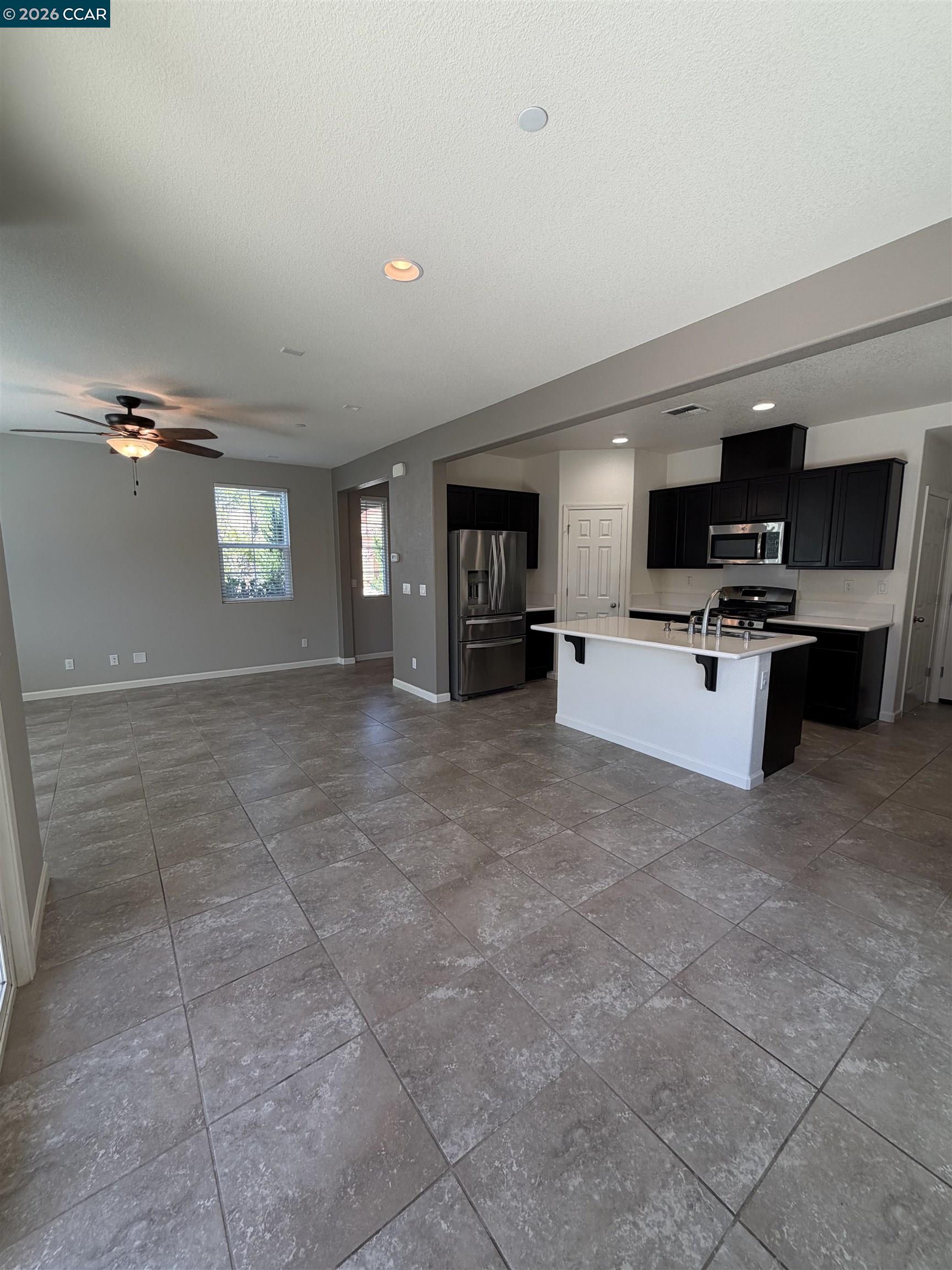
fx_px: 513
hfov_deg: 85.7
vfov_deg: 102.1
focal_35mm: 14
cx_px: 476
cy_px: 635
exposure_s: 1/120
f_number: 2.2
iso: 100
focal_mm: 2.22
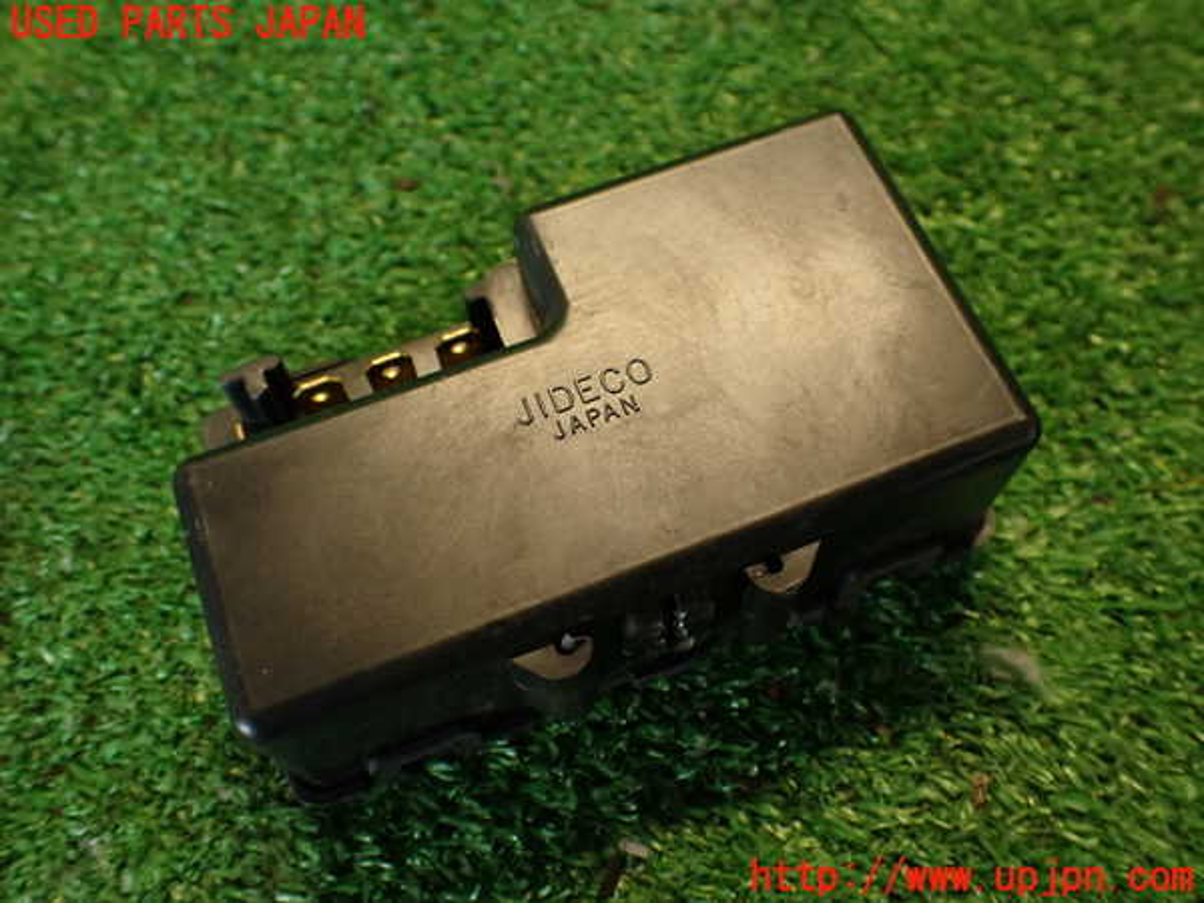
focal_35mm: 32
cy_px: 452
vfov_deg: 44.2
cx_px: 602
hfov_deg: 56.8
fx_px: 1113
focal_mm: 5.79
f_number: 2.4
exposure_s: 1/30
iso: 250
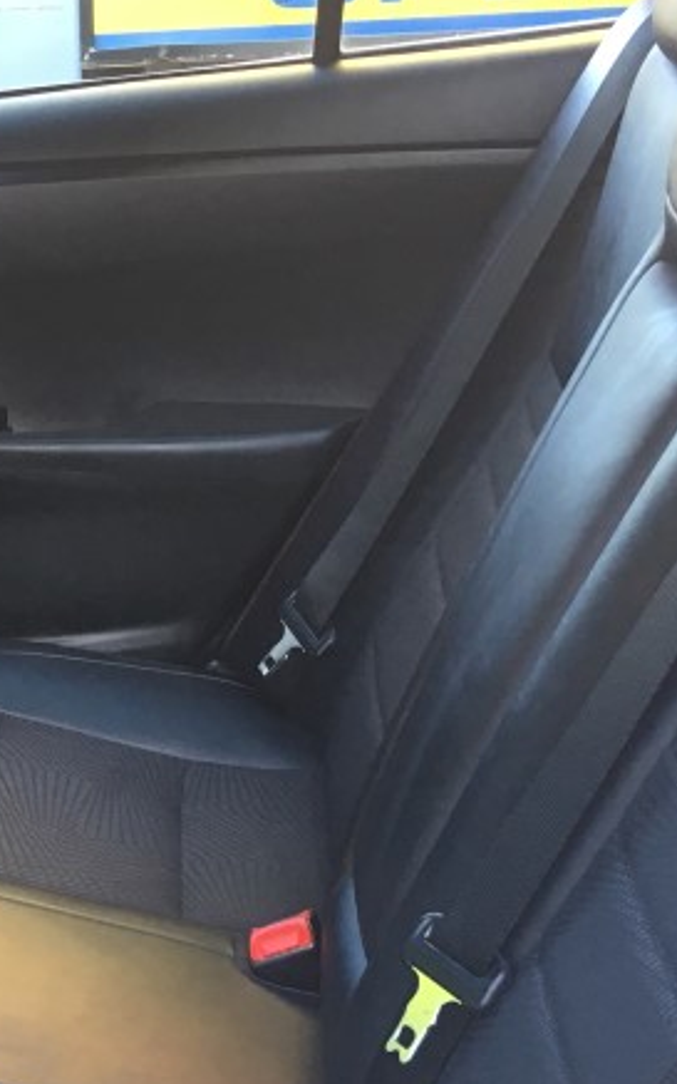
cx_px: -77
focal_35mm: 72
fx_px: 2126
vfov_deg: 28.3
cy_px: 779
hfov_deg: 17.5
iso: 32
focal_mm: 4.15
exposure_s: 1/30
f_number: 2.2
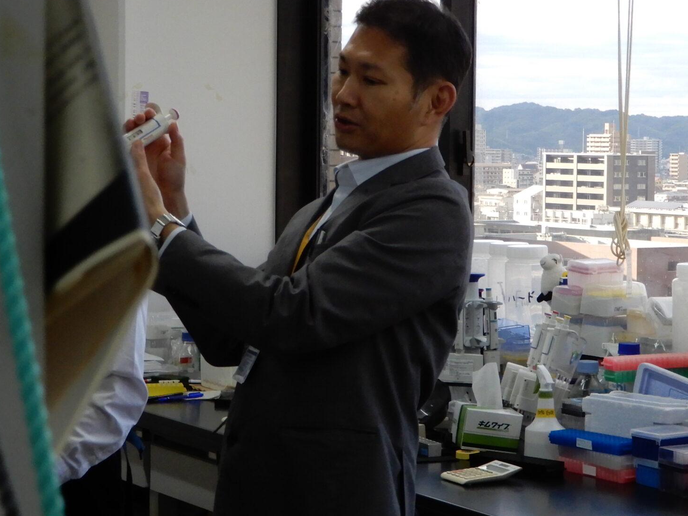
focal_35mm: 100
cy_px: 235
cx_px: 382
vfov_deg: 14.8
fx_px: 1987
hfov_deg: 19.6
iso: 80
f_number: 4.5
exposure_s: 1/50
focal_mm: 10.2
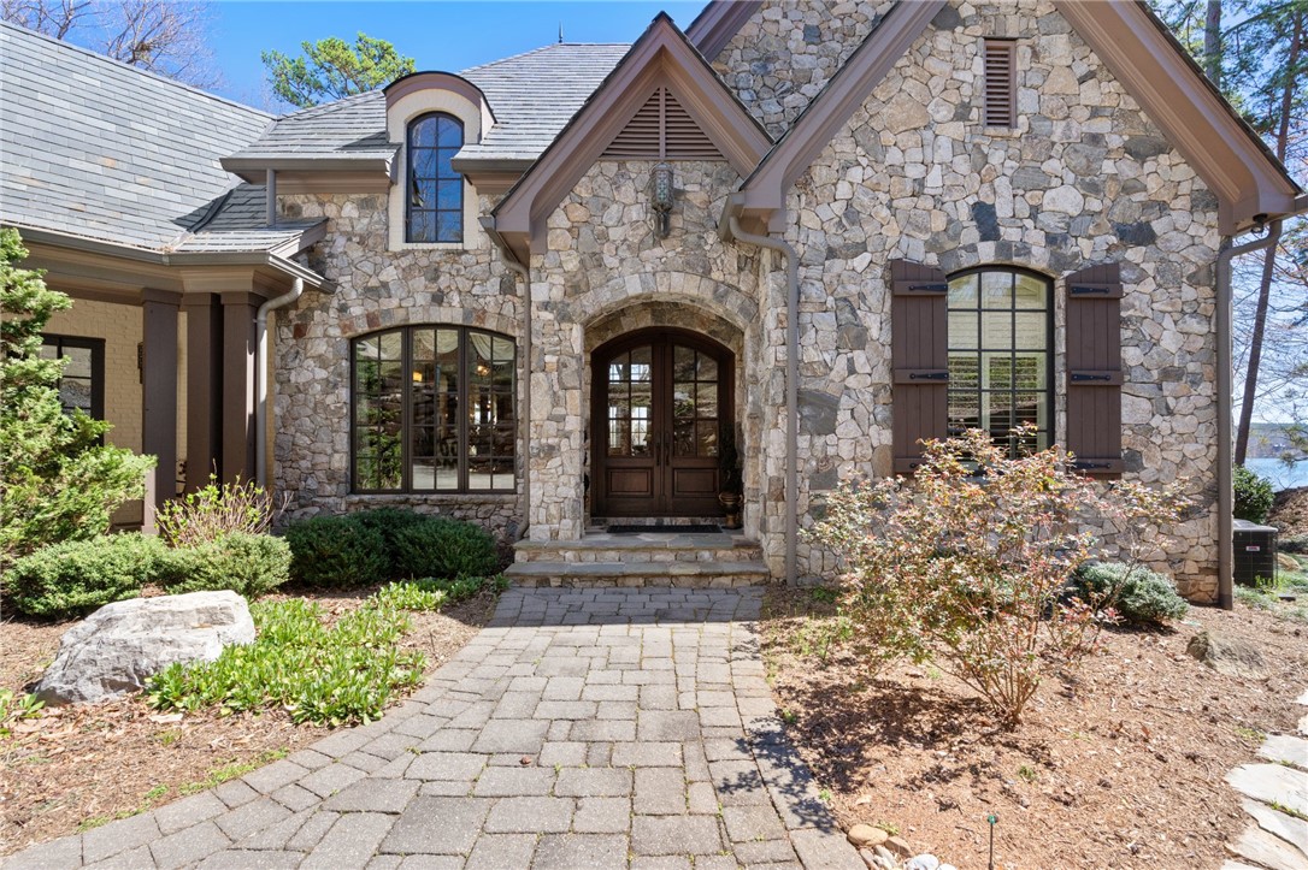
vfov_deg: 73.7
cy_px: 435
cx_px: 654
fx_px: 581
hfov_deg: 96.8
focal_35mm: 16
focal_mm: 16
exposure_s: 1/320
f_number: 8
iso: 250
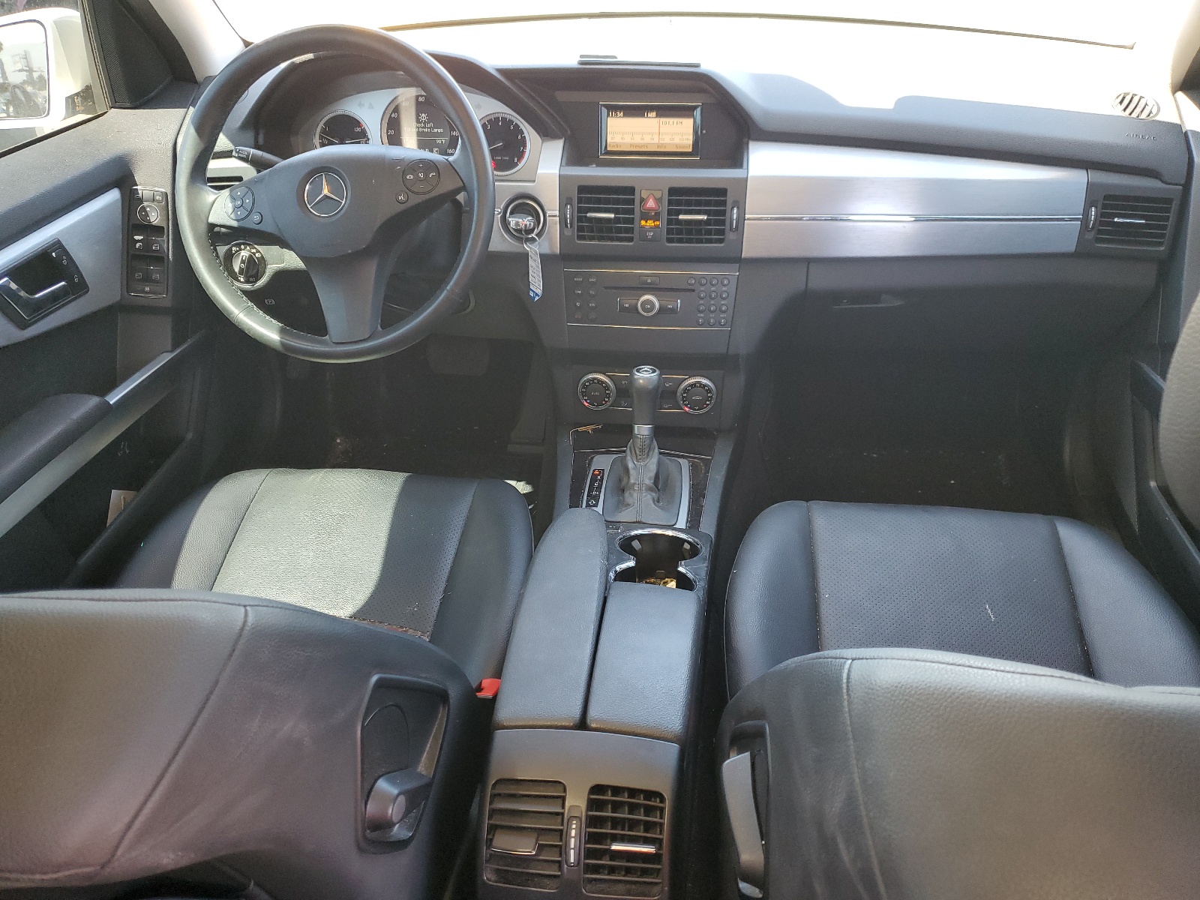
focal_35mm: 26
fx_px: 901
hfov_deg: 67.3
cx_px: 600
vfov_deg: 53.1
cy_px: 450
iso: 89
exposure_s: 1/100
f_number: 1.5
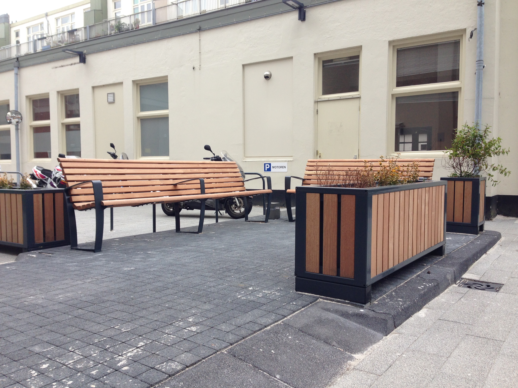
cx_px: 259
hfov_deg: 55.4
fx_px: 494
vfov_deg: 42.9
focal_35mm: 33
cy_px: 194
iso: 50
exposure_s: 1/175
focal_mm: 4.12
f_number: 2.4
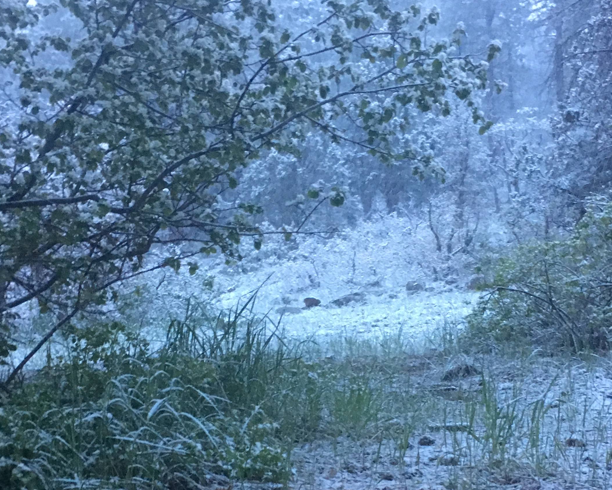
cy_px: 404
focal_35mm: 54
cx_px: 334
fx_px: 978
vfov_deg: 27.4
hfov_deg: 34.7
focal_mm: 4.15
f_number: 2.2
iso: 320
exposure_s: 1/15
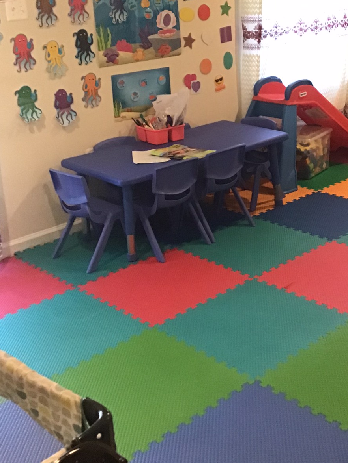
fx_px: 724
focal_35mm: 54
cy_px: 130
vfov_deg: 34.9
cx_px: 251
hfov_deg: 26.8
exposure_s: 1/20
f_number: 2.4
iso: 200
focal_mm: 3.3
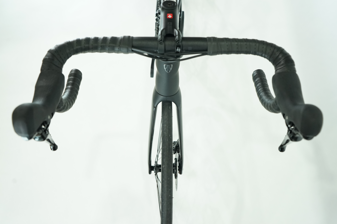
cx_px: 168
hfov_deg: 61.9
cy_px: 112
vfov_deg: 43.6
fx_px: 281
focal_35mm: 30
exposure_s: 1/200
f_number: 5
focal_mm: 30
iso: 2000
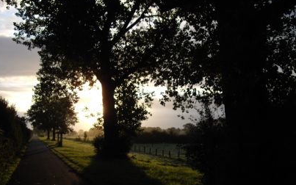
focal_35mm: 41
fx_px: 331
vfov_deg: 31.2
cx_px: 147
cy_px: 109
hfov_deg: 48.2
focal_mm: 7.9
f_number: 2.8
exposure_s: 1/320
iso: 64
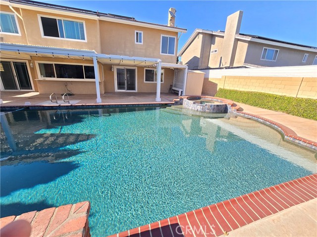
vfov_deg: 89.9
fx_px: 119
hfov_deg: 106.2
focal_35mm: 13
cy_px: 118
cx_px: 158
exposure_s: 1/914
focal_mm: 2.2
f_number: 2.2
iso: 50
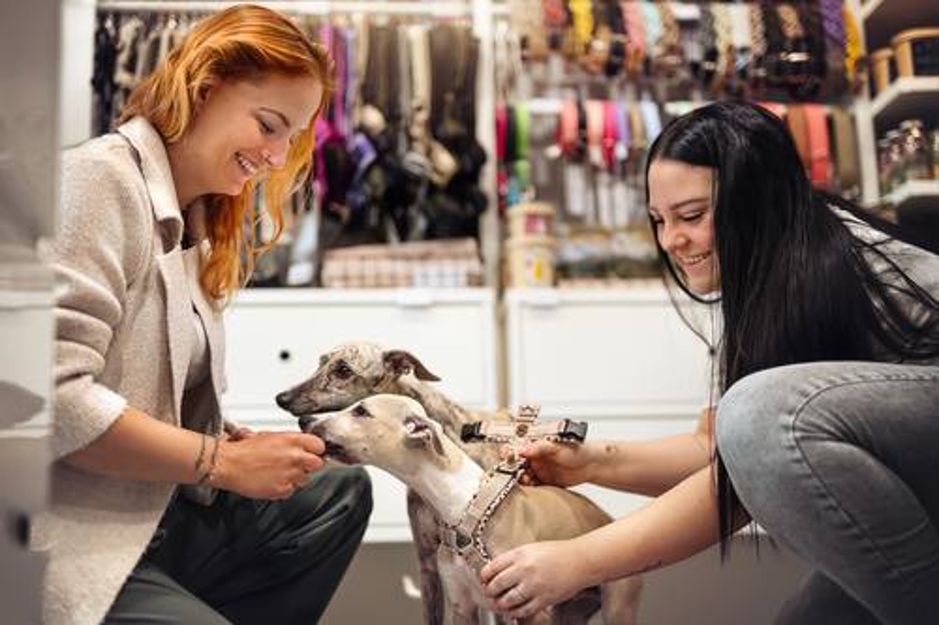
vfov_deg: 27.0
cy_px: 312
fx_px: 1304
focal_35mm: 50
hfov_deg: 39.6
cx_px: 470
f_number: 1.4
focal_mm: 50
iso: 640
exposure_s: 1/250
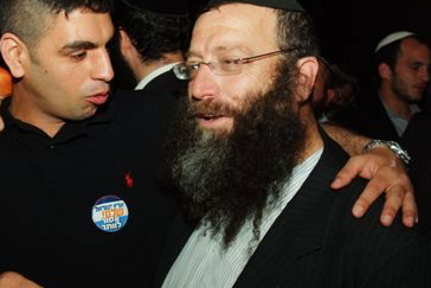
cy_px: 165
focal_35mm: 58
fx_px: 695
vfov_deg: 23.4
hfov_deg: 34.2
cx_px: 153
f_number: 6.3
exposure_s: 1/160
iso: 500
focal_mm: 22
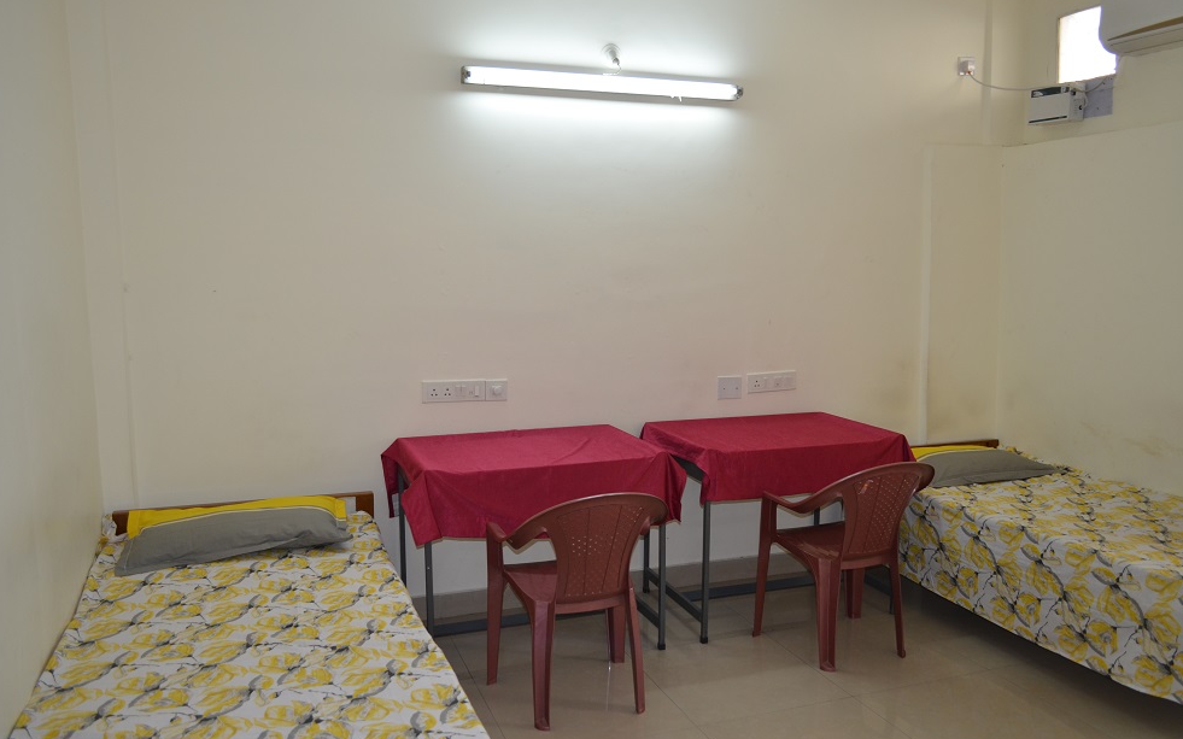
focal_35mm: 28
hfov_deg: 66.5
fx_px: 903
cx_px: 597
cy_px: 354
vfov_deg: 44.5
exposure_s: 1/80
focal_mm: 18
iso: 400
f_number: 3.5
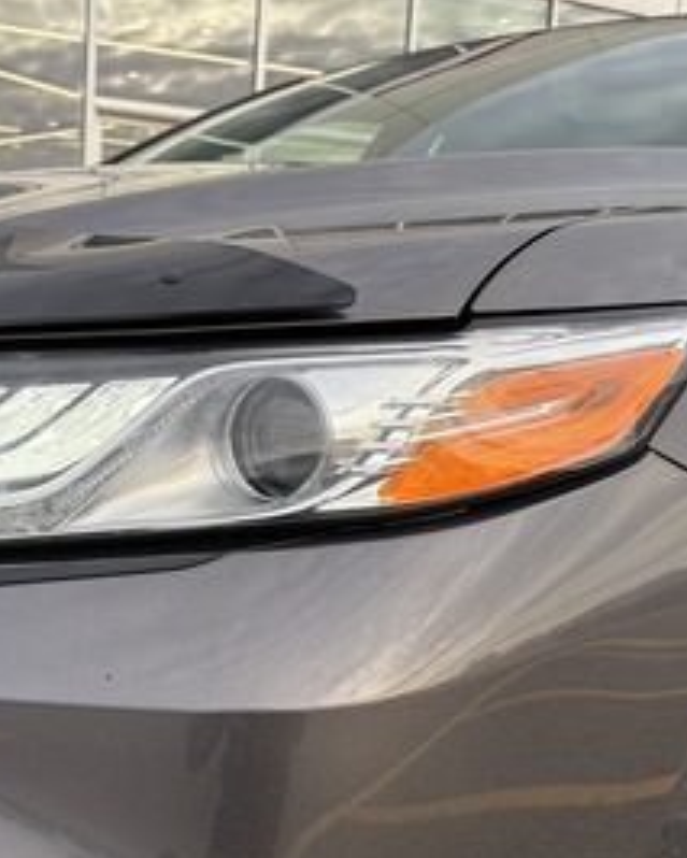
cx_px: 126
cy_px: 476
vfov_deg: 45.7
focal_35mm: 40
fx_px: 1016
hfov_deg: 36.0
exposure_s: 1/477
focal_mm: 5.96
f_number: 1.6
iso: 50
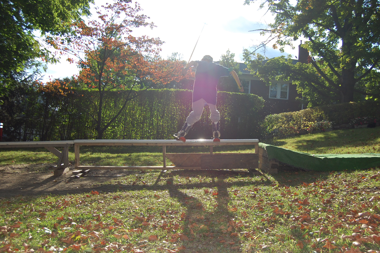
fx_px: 411
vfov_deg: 34.1
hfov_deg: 49.6
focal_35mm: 39
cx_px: 190
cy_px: 126
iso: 200
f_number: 5.6
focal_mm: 26
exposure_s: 1/500
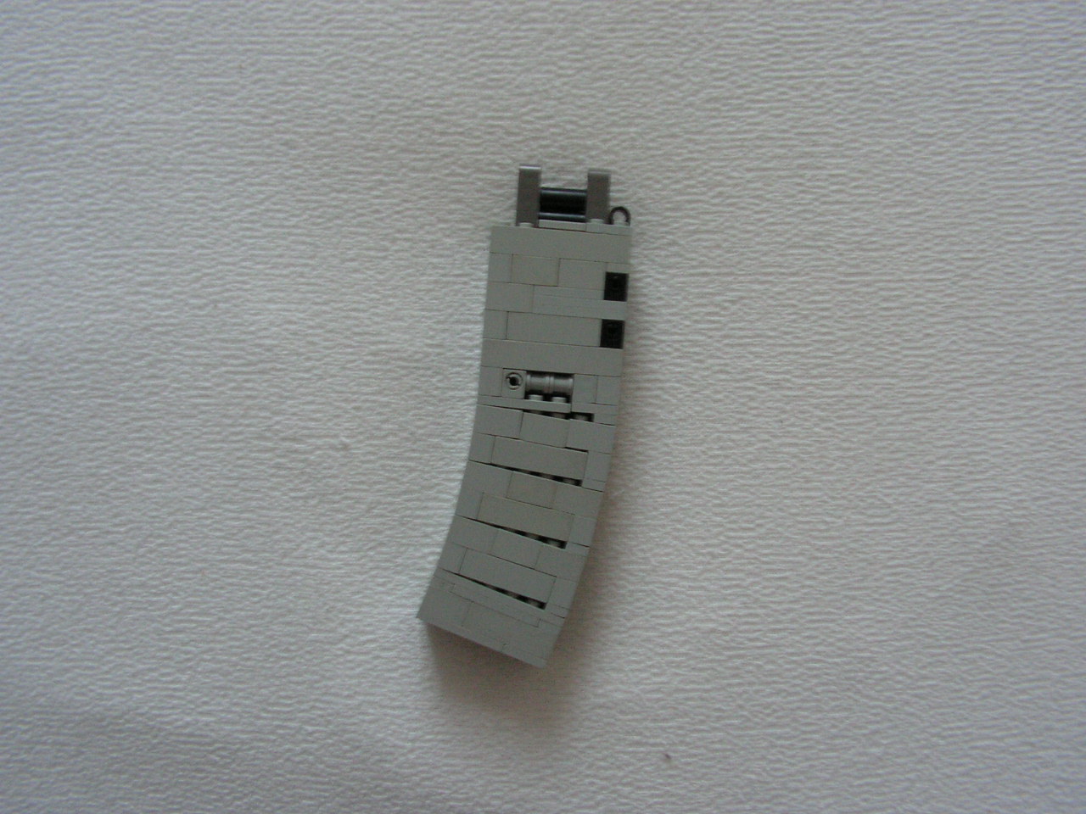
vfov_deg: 39.7
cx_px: 543
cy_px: 407
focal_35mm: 36
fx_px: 1129
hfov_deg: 51.4
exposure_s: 1/8
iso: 200
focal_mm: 6
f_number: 3.2
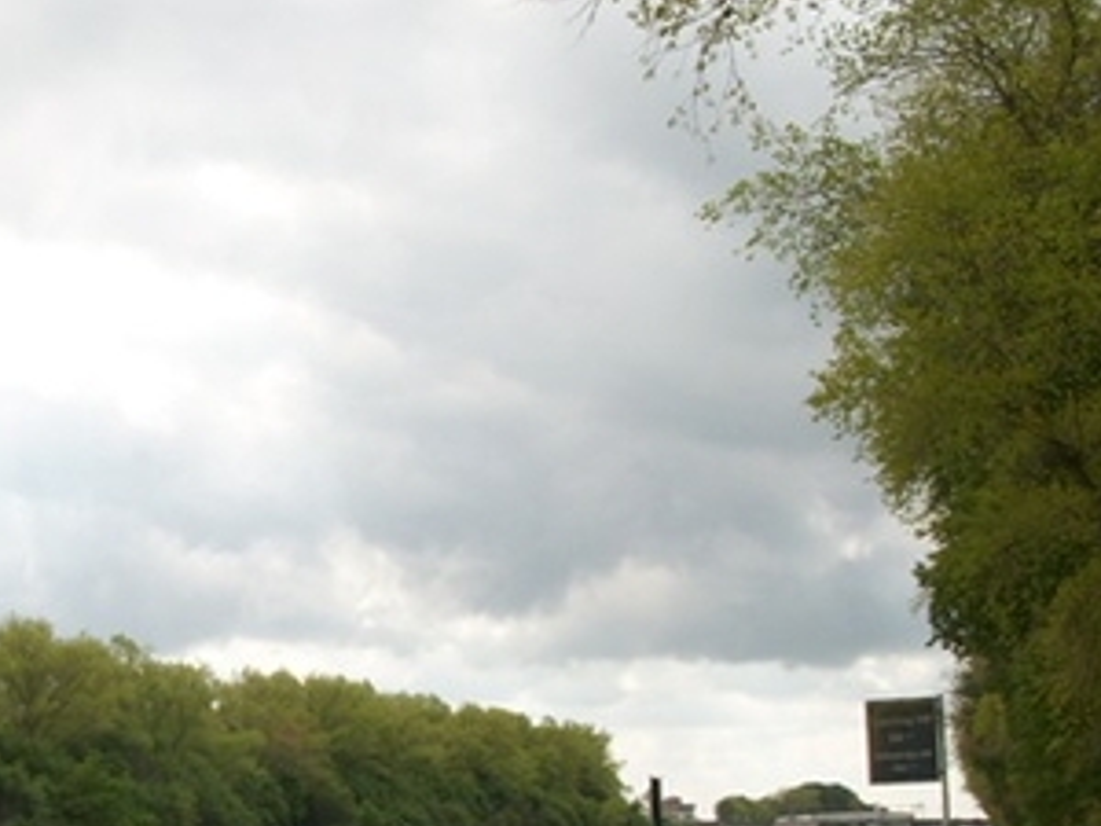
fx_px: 2036
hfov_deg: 29.2
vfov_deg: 22.3
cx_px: 132
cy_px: 764
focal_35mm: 64
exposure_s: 1/125
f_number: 8.8
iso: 80
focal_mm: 5.7
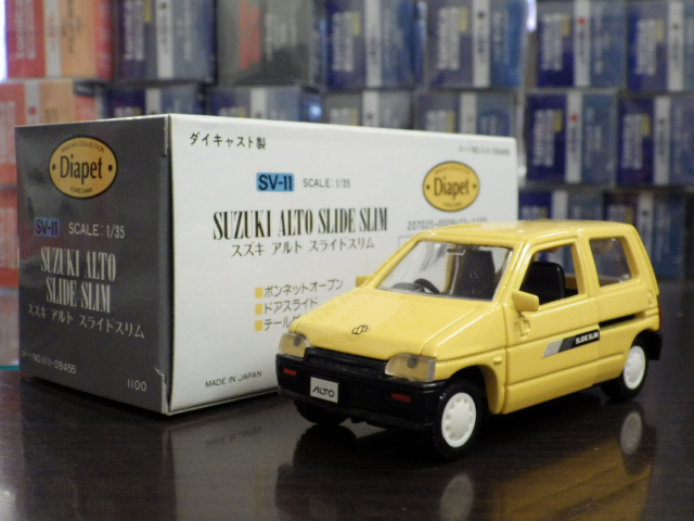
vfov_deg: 29.1
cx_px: 347
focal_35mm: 50
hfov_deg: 38.2
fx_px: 1002
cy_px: 260
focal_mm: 9
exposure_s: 1/60
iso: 640
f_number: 3.8
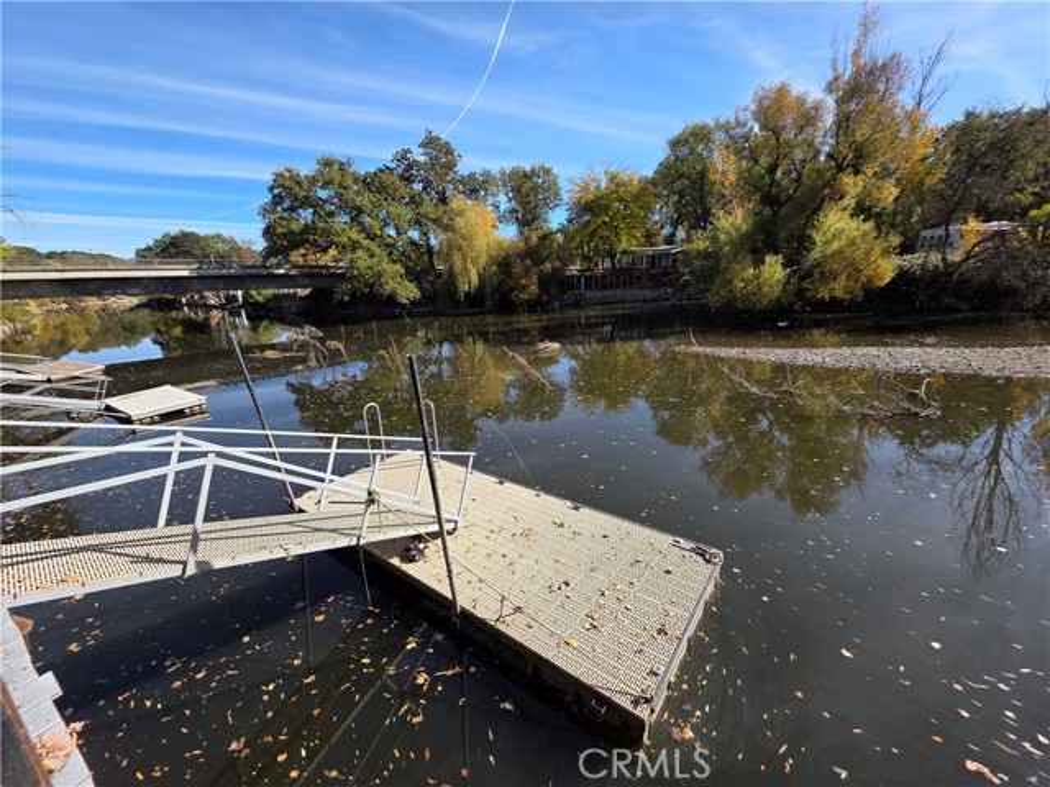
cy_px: 394
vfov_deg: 89.9
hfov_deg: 106.2
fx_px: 394
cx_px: 525
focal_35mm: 13
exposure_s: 1/1269
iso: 40
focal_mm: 2.2
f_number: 1.9
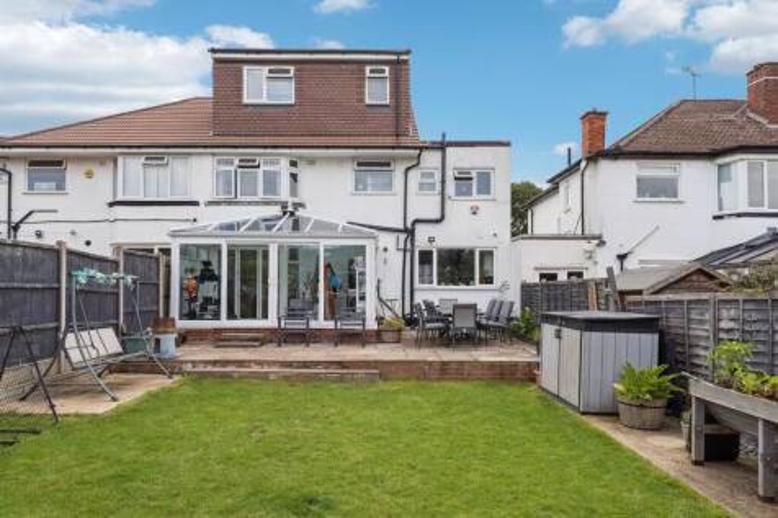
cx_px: 389
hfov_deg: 73.8
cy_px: 259
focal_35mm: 24
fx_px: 518
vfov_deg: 53.1
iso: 160
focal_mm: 24
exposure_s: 1/250
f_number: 9
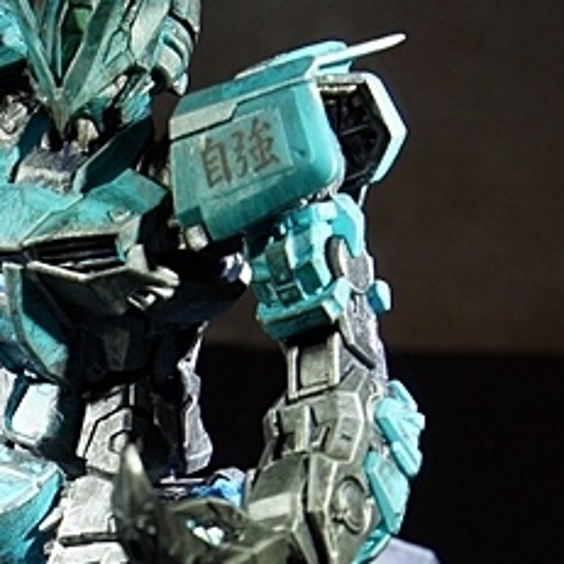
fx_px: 2832
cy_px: 686
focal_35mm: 154
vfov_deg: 11.1
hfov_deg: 11.3
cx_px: 77
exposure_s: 1/50
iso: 500
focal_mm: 31
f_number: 7.1
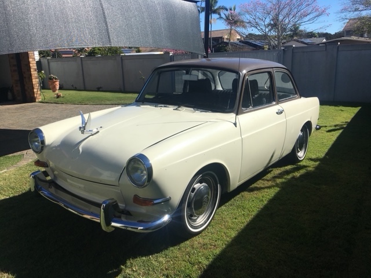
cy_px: 139
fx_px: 311
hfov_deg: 61.7
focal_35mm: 29
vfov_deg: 48.2
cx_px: 186
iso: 25
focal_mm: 4.15
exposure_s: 1/2404
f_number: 2.2
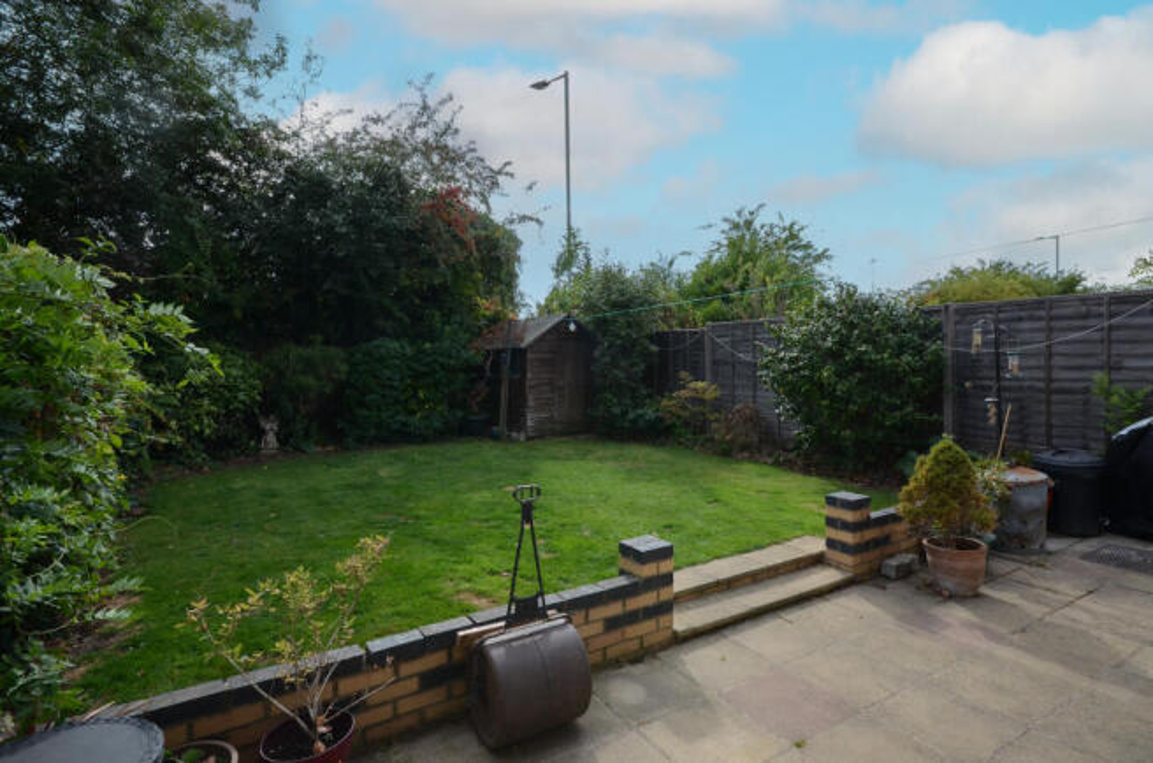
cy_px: 382
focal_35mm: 20
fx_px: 623
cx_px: 576
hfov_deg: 85.6
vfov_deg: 62.9
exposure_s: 1/320
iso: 640
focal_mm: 13
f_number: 11
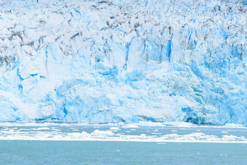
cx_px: 219
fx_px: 2753
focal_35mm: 401
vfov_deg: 3.4
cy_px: 12
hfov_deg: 5.1
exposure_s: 1/400
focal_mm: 210
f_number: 8
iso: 200
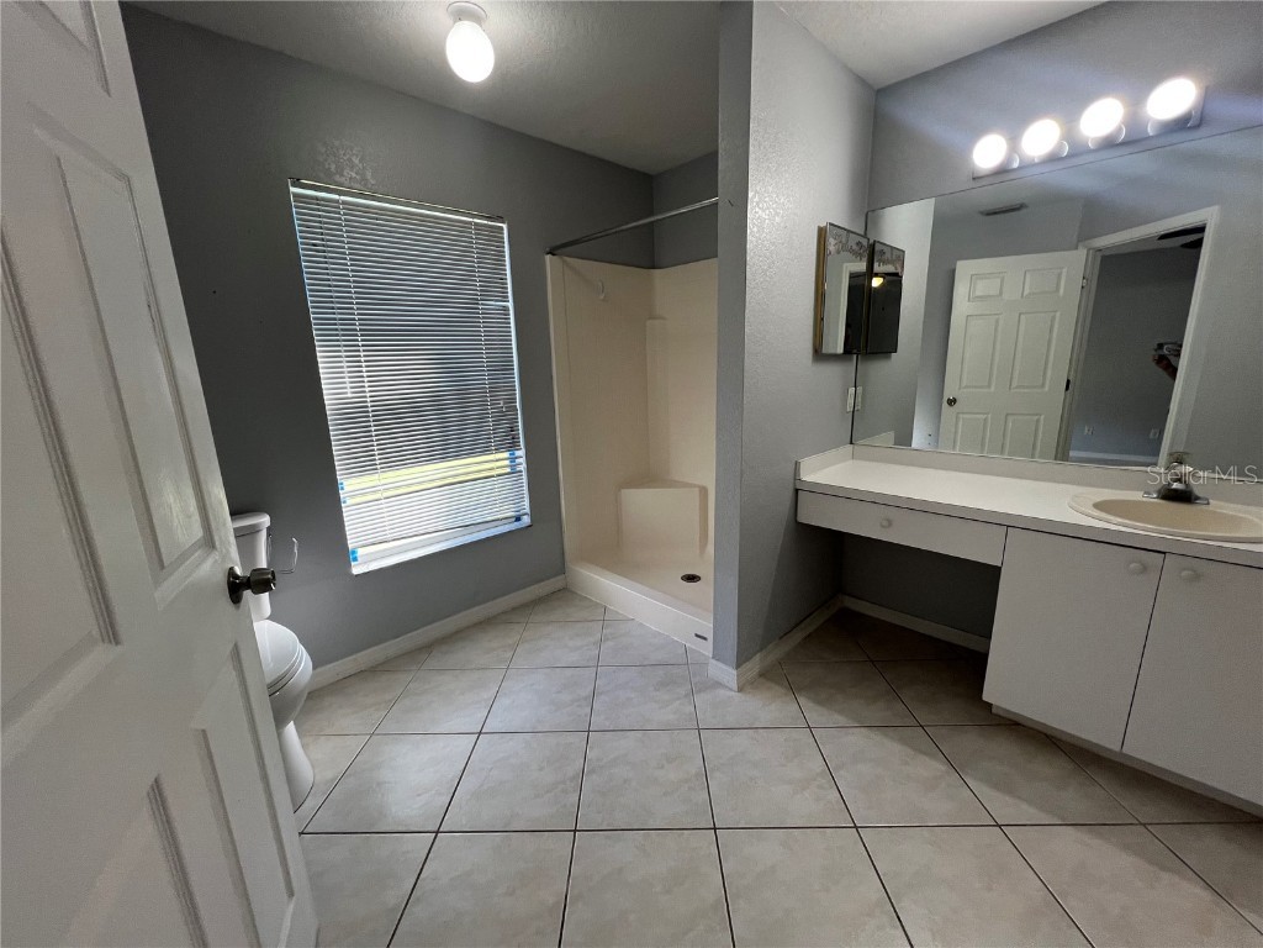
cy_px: 474
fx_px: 474
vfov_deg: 89.9
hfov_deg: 106.2
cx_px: 632
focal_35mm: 13
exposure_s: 1/120
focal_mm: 1.57
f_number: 1.8
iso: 80
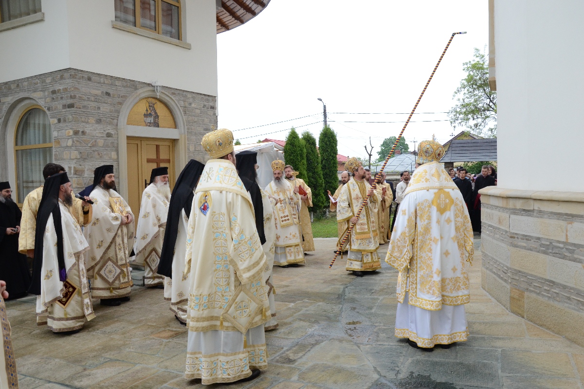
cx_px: 292
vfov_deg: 41.7
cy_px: 194
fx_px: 511
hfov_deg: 59.5
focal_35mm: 32
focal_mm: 21
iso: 1000
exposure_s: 1/160
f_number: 8
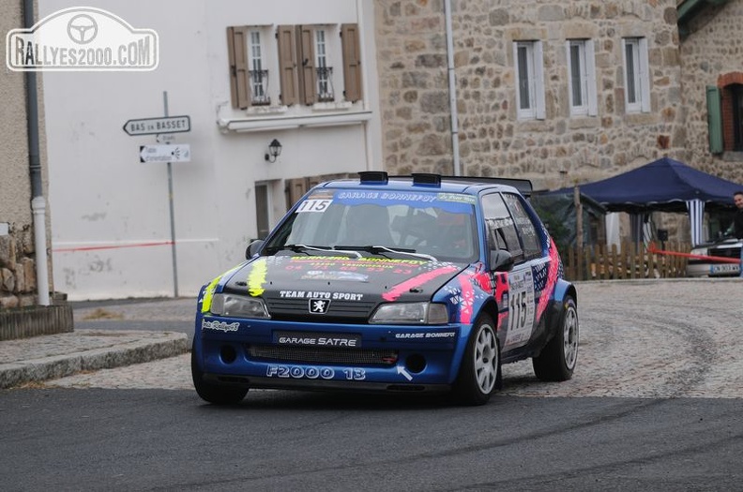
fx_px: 3461
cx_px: 372
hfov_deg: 12.3
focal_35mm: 168
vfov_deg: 8.1
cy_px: 246
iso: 400
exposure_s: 1/800
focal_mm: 112
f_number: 16
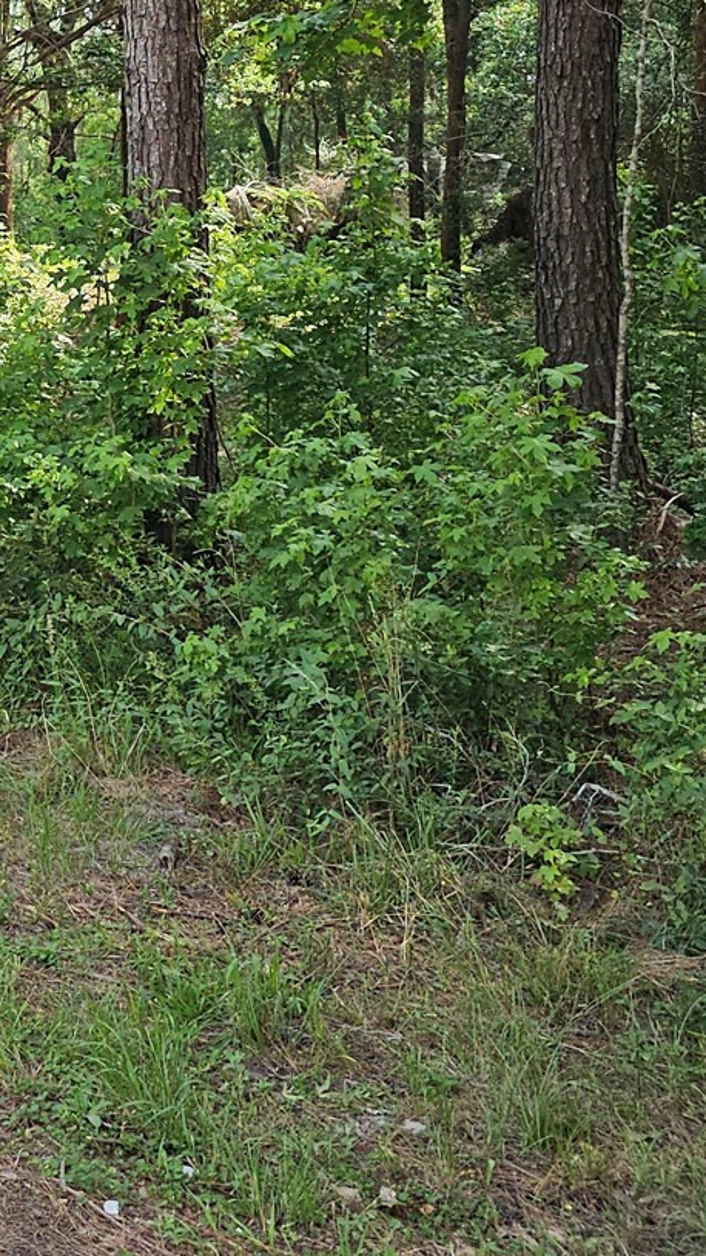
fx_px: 2098
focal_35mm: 63
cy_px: 194
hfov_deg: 17.0
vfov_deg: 32.1
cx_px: -396
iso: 16
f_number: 1.7
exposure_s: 1/120
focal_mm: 6.3
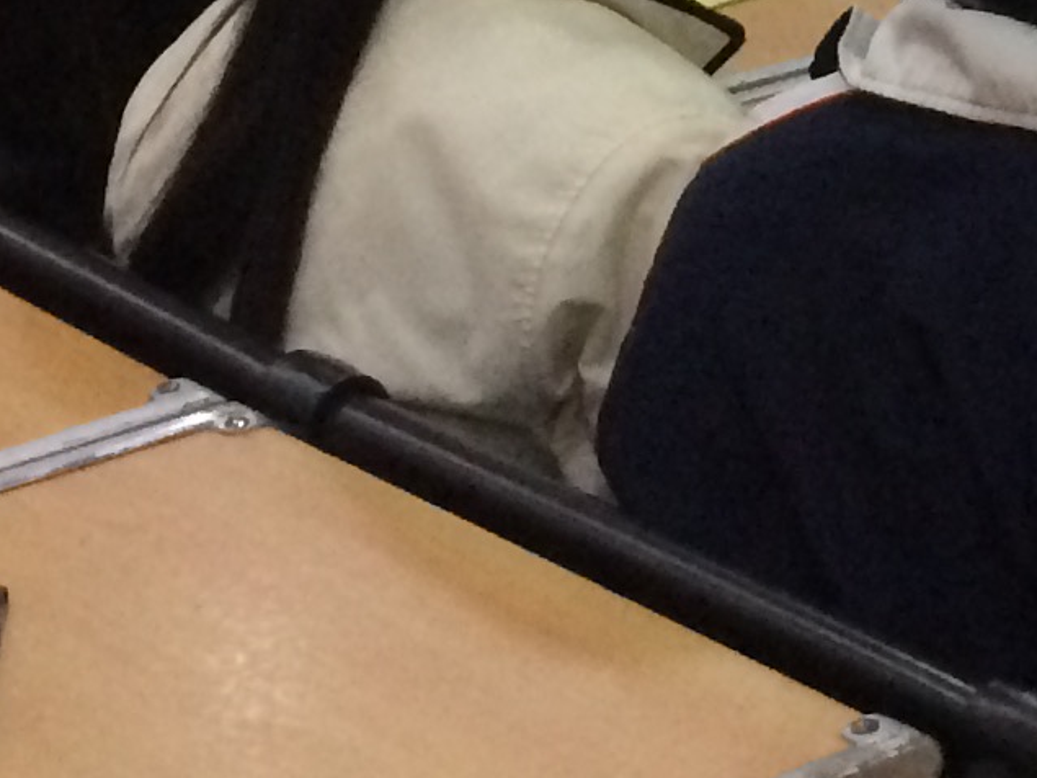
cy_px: -1040
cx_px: 1213
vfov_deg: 9.0
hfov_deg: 12.9
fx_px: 4463
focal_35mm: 149
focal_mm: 4.15
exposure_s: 1/25
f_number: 2.2
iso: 320
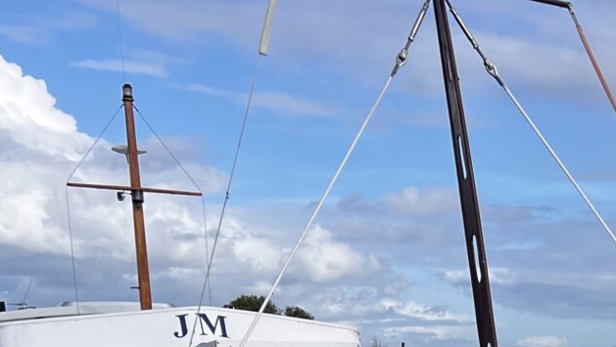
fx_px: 1470
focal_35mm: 90
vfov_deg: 11.8
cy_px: 734
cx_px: 695
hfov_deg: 22.2
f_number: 1.5
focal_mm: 5.7
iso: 50
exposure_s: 1/3831
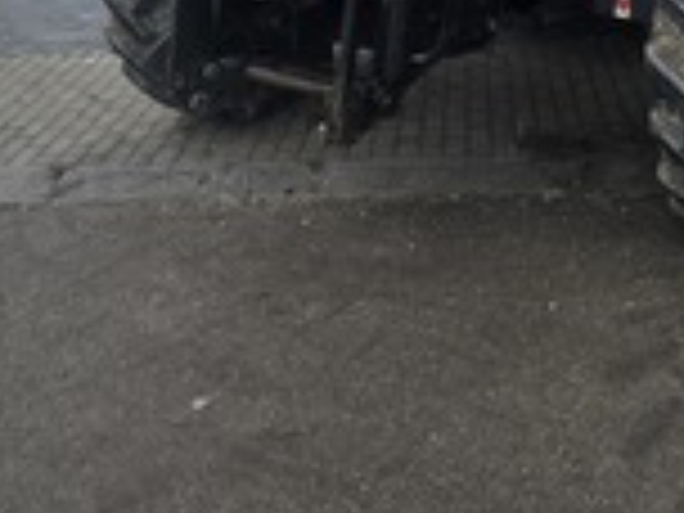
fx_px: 929
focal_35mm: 47
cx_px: 452
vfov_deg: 24.1
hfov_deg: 40.0
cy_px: -261
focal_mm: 2.2
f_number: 1.9
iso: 40
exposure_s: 1/2000
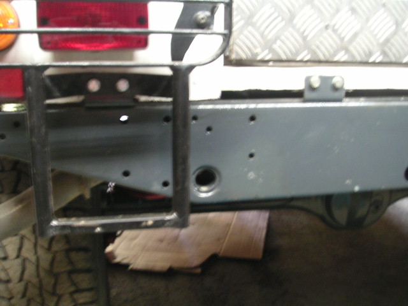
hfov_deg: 49.0
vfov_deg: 37.7
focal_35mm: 38
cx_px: 204
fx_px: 448
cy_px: 153
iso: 100
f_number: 2.8
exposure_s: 1
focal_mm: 5.9
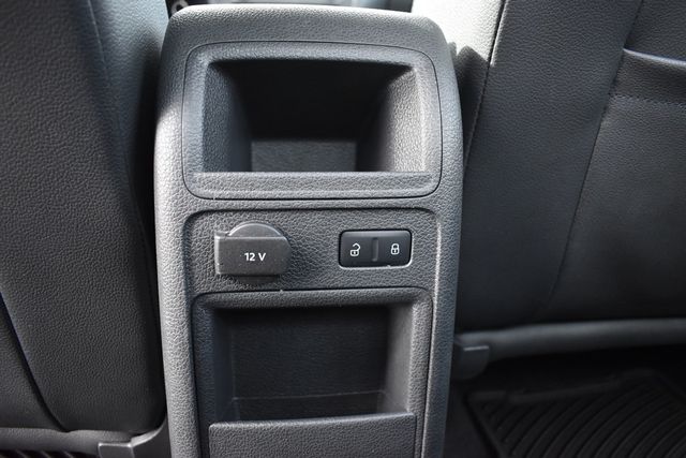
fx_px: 515
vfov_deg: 48.0
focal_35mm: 27
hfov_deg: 67.4
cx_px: 343
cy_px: 229
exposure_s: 1/125
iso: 1250
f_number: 3.5
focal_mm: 18
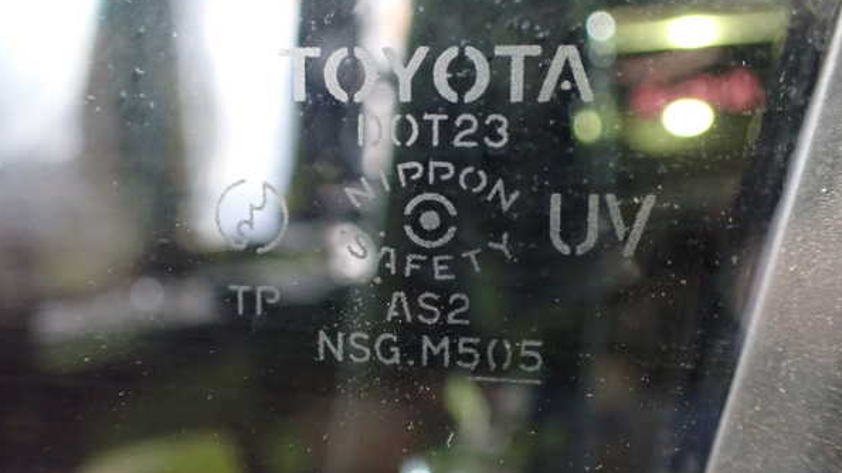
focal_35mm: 33
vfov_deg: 35.6
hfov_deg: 59.5
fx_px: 737
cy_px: 231
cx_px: 420
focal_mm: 5.4
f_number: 2.3
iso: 800
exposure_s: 1/30
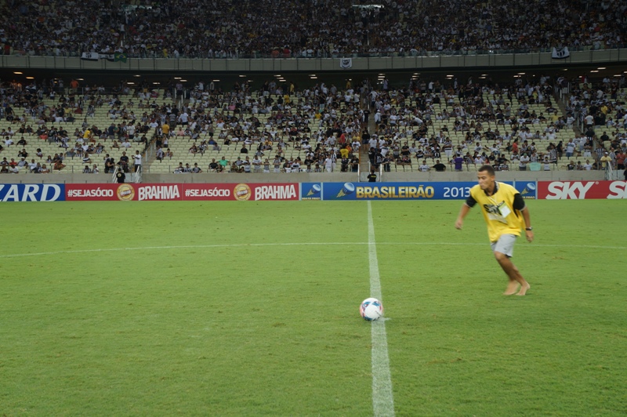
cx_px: 314
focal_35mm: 54
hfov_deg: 36.9
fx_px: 940
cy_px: 208
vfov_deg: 25.0
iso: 200
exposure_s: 1/80
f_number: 5
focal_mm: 36
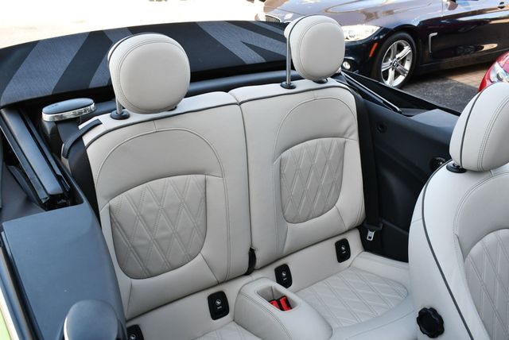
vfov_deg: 36.9
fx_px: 509
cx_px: 254
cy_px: 170
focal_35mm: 36
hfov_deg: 53.1
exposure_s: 1/250
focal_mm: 18
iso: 400
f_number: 5
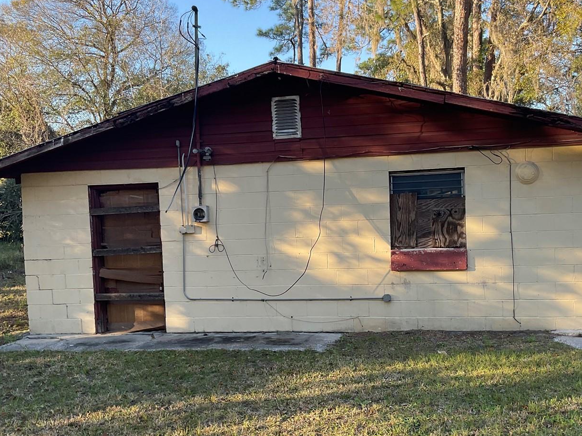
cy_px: 241
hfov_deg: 48.9
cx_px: 322
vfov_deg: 37.7
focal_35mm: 38
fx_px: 639
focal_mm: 3
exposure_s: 1/202
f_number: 1.8
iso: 16
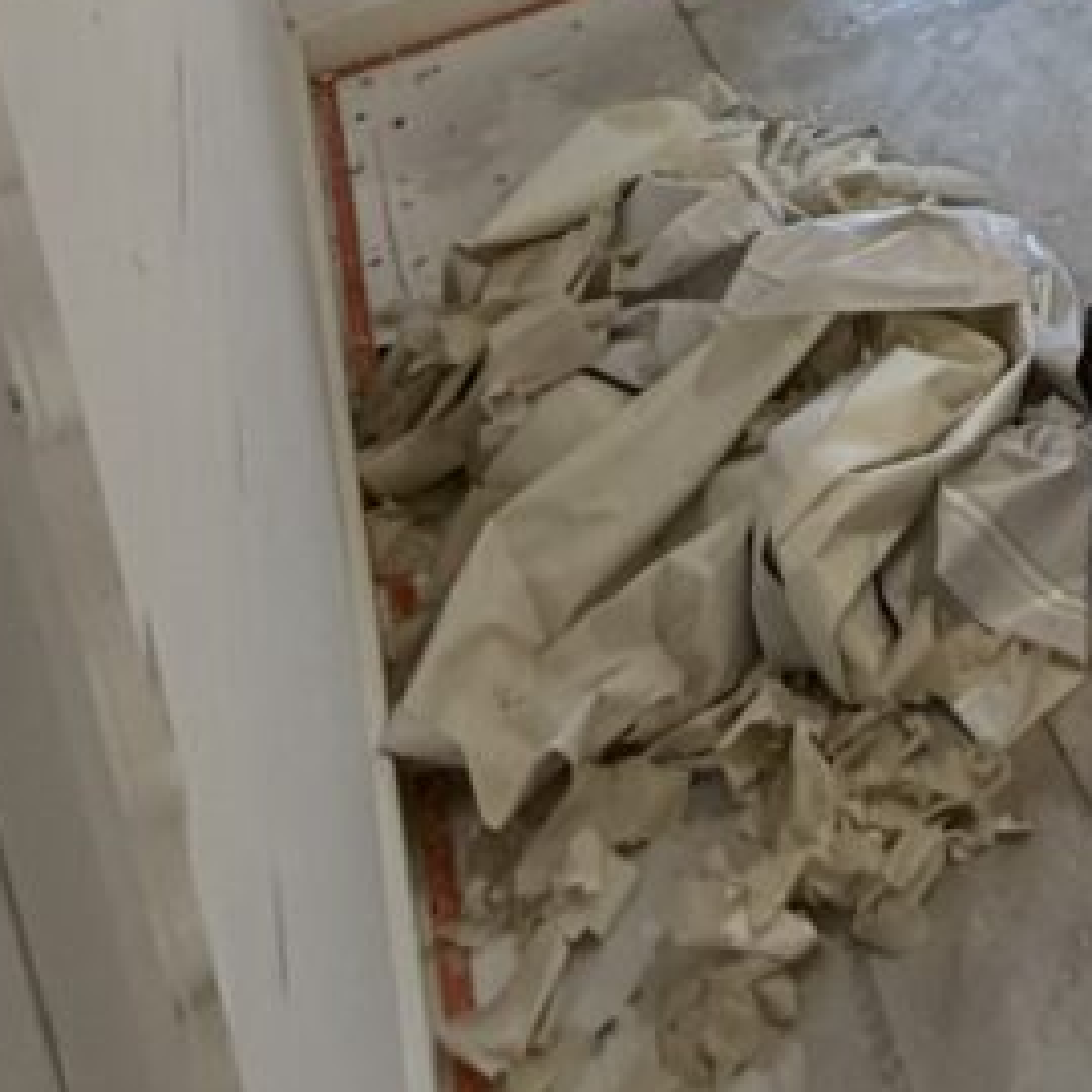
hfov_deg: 28.2
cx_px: 1496
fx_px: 1677
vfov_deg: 25.0
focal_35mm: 47
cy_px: -639
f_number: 2.2
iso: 200
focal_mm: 2.22
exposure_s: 1/50
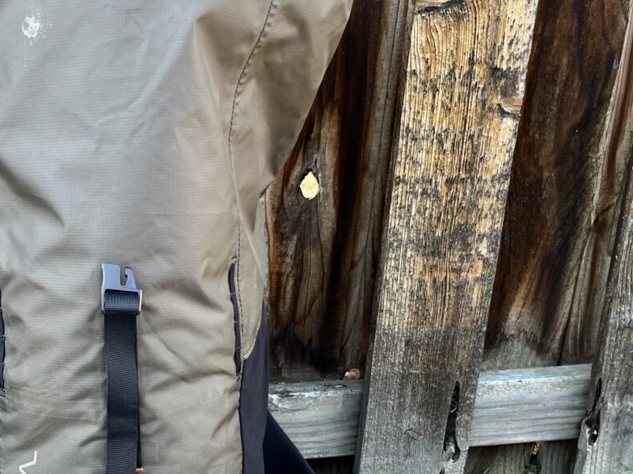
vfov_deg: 28.4
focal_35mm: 51
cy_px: 301
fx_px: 932
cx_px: 95
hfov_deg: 35.8
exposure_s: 1/121
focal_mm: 5.1
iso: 125
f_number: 1.6
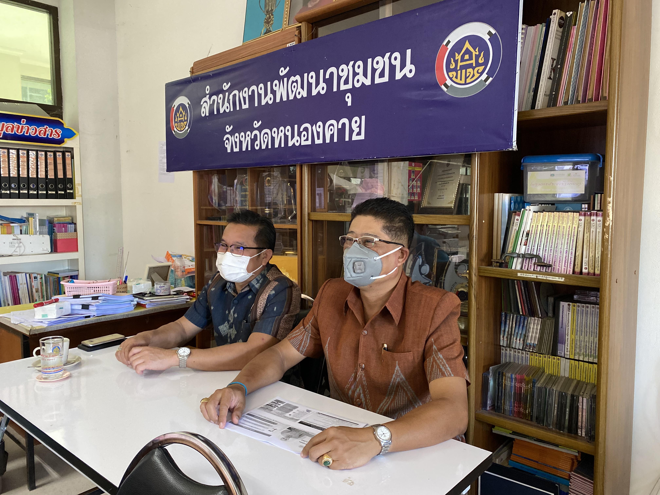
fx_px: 496
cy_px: 248
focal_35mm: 26
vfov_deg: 53.1
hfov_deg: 67.3
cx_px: 330
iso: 320
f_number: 1.8
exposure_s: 1/33
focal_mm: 4.25
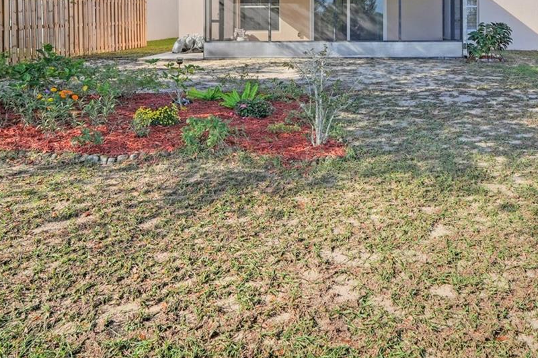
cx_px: 358
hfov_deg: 56.0
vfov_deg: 36.7
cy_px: 19
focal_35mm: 33
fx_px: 493
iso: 250
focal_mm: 16.5
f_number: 9
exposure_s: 1/320
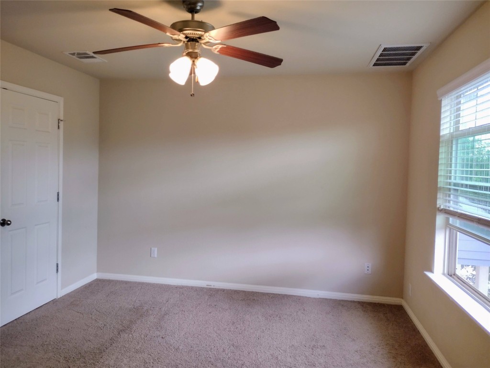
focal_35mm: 27
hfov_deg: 65.3
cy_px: 184
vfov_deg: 51.4
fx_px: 382
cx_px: 245
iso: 131
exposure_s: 1/120
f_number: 1.7
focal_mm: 4.71
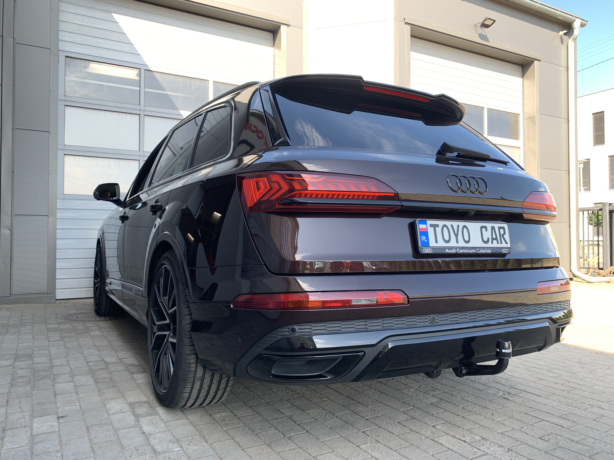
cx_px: 307
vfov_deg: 53.1
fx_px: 461
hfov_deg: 67.3
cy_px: 230
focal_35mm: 26
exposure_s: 1/122
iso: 25
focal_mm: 4.25
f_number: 1.8
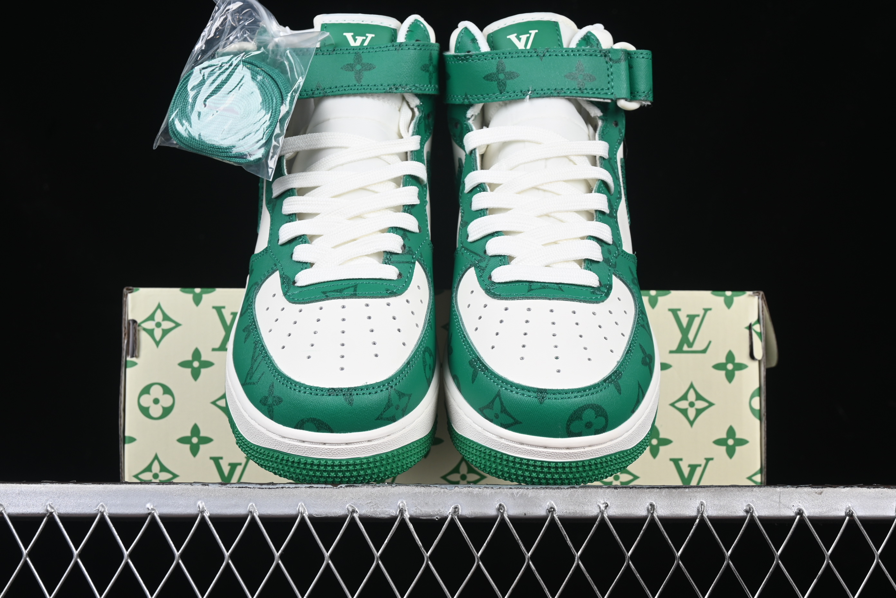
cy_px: 299
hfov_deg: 27.0
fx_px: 1867
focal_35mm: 75
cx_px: 448
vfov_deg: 18.2
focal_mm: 50
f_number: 8
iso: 160
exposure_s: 1/80
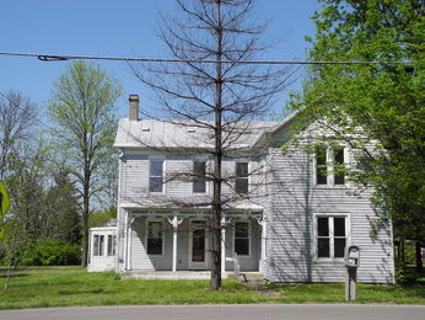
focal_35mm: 50
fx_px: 614
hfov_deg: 38.2
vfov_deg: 29.1
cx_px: 212
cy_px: 160
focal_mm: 10.7
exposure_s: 1/924
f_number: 4.5
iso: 100
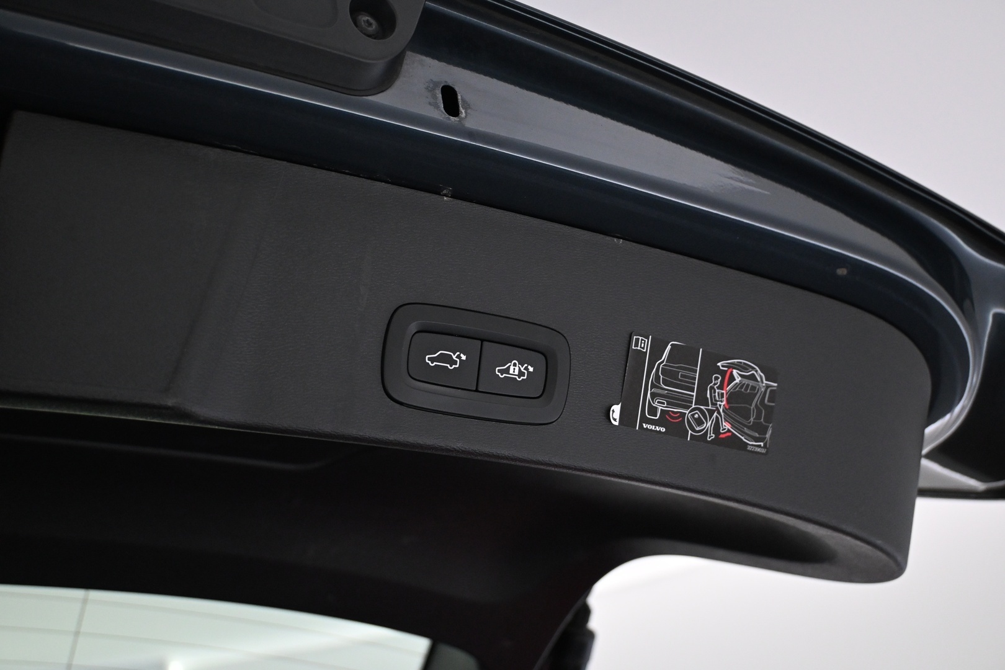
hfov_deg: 45.0
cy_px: 335
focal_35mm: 44
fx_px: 1214
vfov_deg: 30.8
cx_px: 502
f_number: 4.8
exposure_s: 1/125
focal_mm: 29
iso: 2200
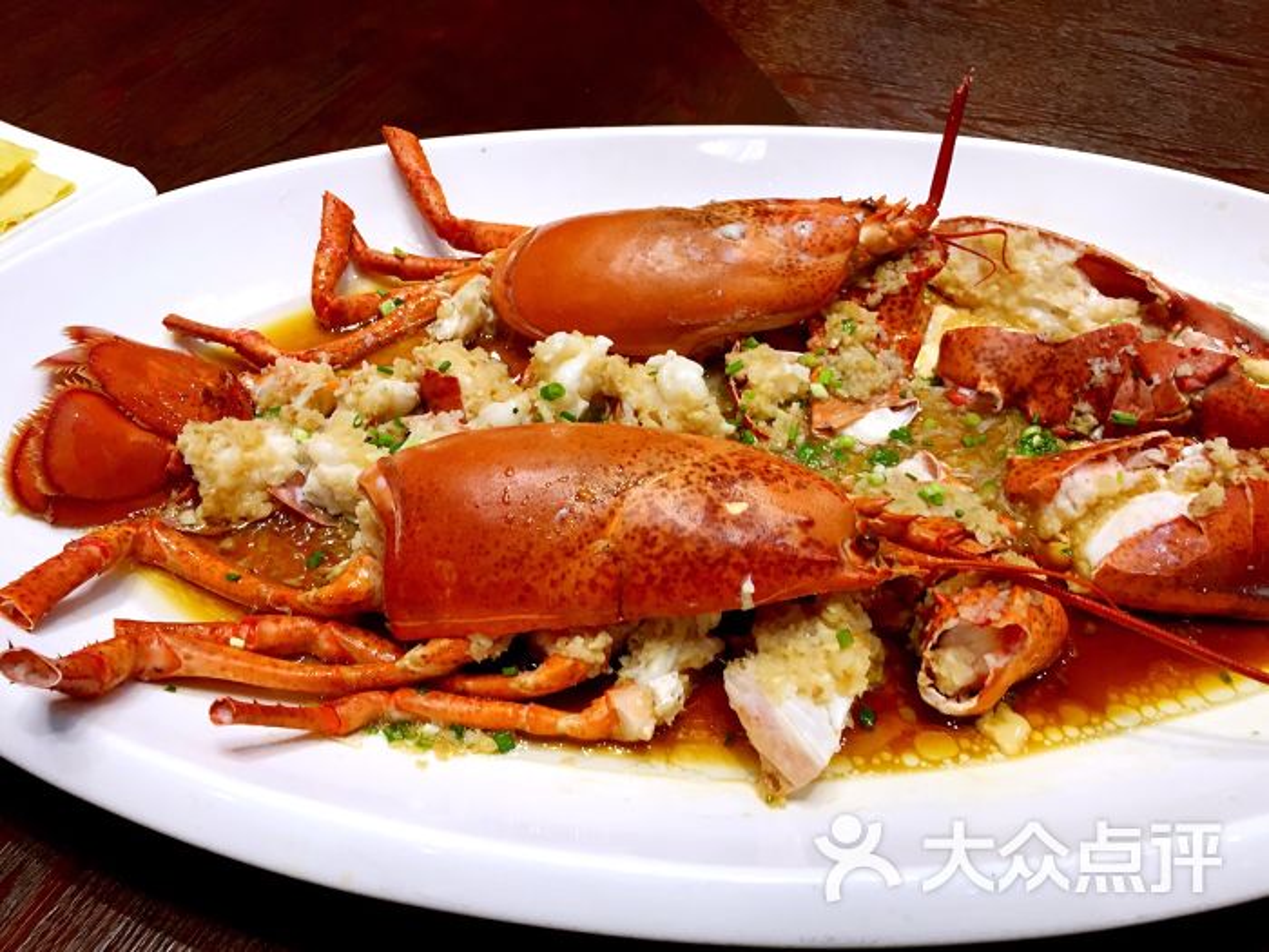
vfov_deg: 48.2
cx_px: 634
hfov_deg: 61.7
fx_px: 1063
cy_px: 476
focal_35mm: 29
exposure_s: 1/30
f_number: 2.2
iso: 64
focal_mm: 4.15
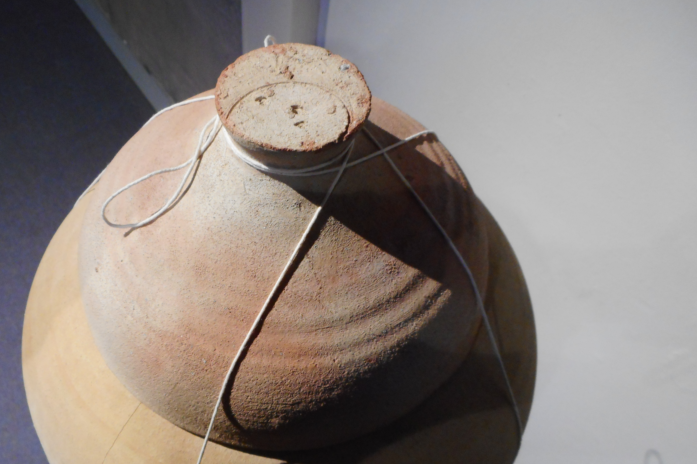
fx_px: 620
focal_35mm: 32
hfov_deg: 58.4
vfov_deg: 40.9
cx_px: 291
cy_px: 283
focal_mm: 4.5
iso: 400
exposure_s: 1/30
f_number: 3.7
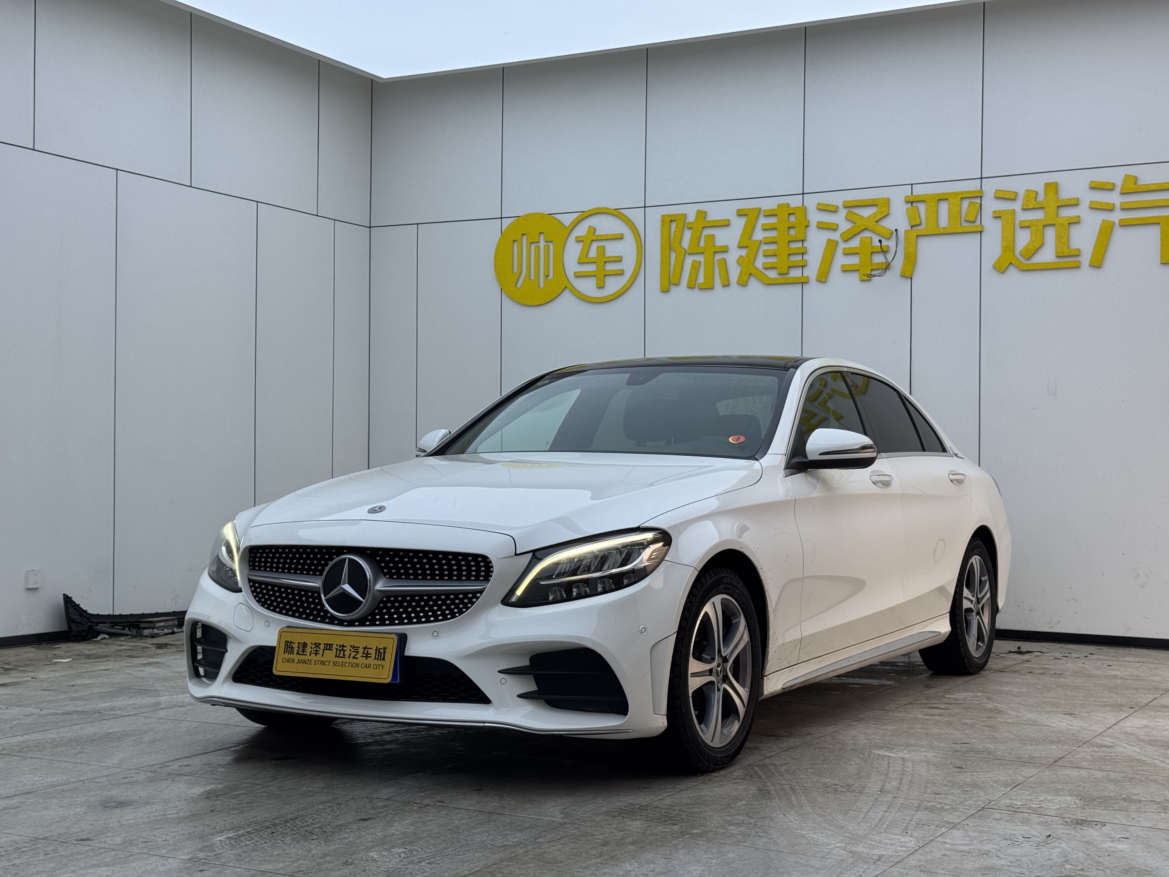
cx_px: 584
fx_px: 1621
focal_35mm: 48
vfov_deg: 30.3
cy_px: 438
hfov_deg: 39.7
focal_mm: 6.76
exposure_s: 1/792
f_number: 1.78
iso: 64
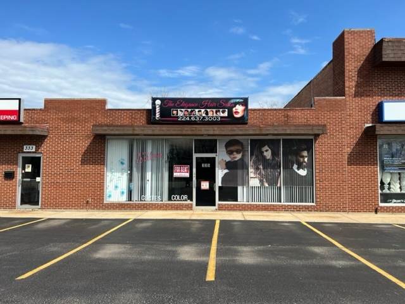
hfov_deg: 67.3
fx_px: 304
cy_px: 152
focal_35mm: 26
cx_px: 202
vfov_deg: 53.1
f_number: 1.5
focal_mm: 5.7
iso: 50
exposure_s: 1/4831
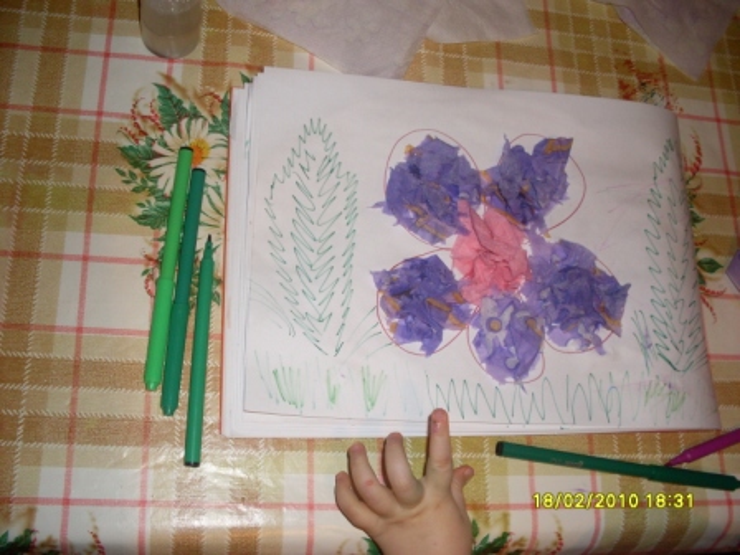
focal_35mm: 38
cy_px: 278
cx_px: 370
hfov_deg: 49.0
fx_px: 812
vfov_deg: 37.7
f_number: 2.8
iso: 100
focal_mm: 6.3
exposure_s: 1/45
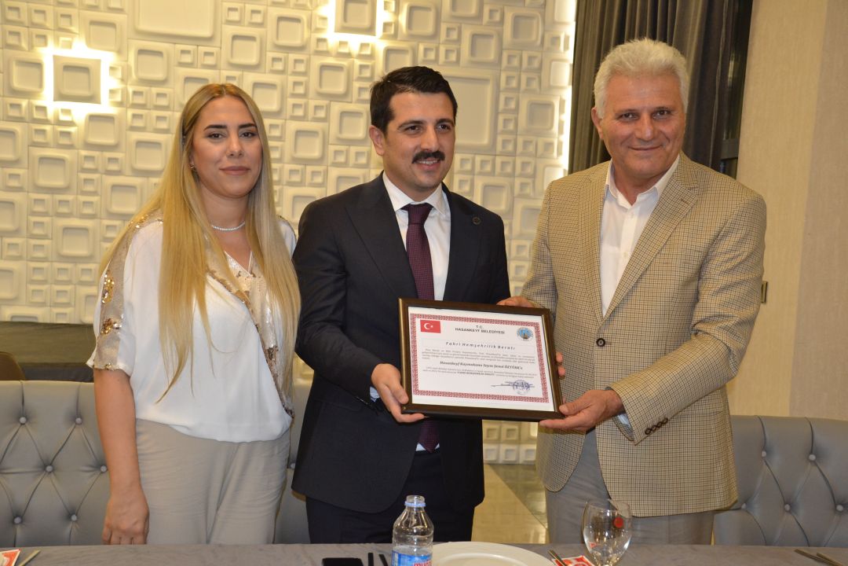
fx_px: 989
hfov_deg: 46.4
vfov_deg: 31.9
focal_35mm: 42
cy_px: 283
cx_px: 424
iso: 1100
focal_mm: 28
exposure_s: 1/60
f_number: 4
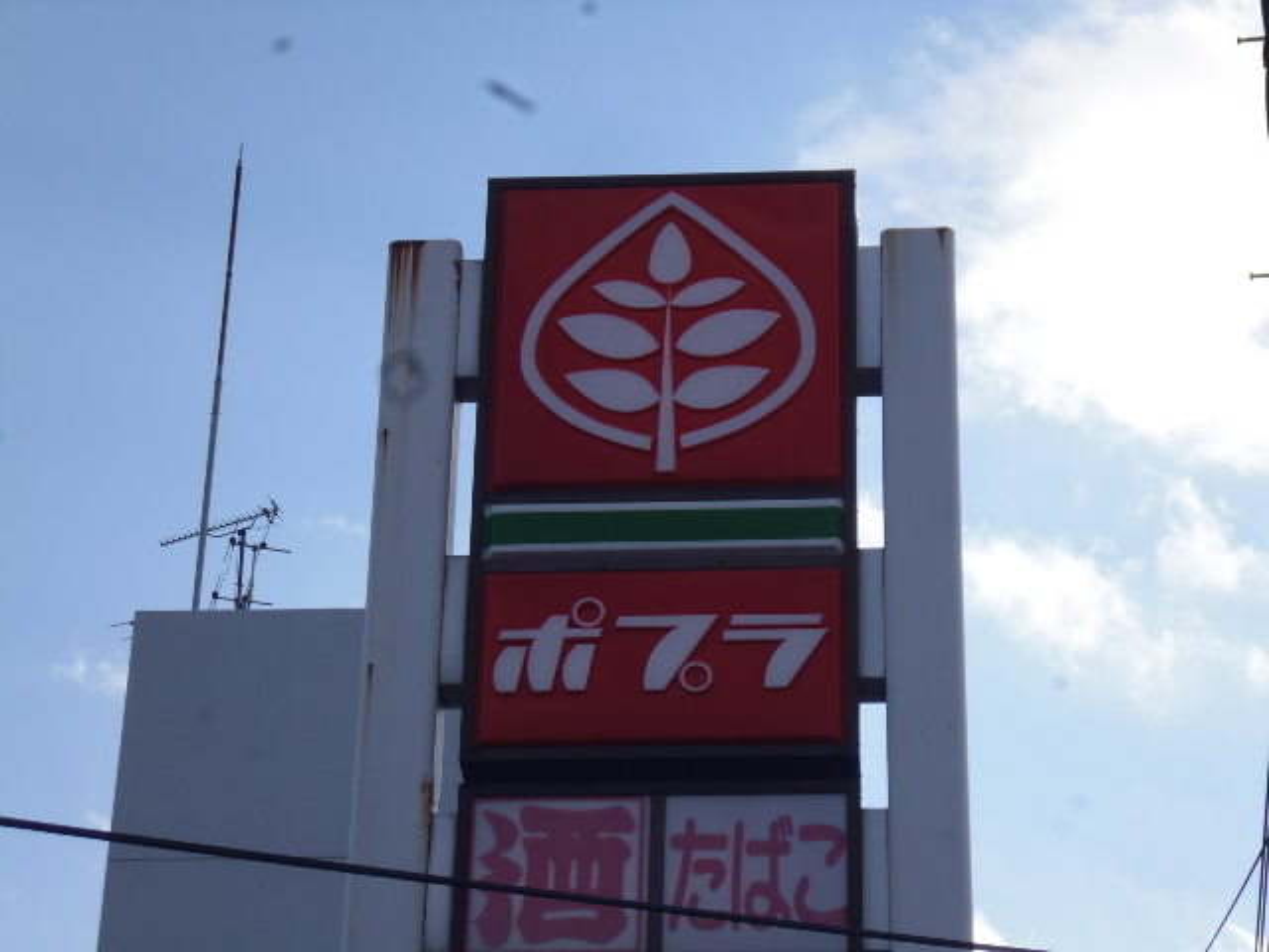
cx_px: 634
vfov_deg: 12.3
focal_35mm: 120
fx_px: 4399
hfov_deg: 16.4
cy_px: 476
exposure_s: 1/160
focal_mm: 21.5
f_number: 6.9
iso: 100
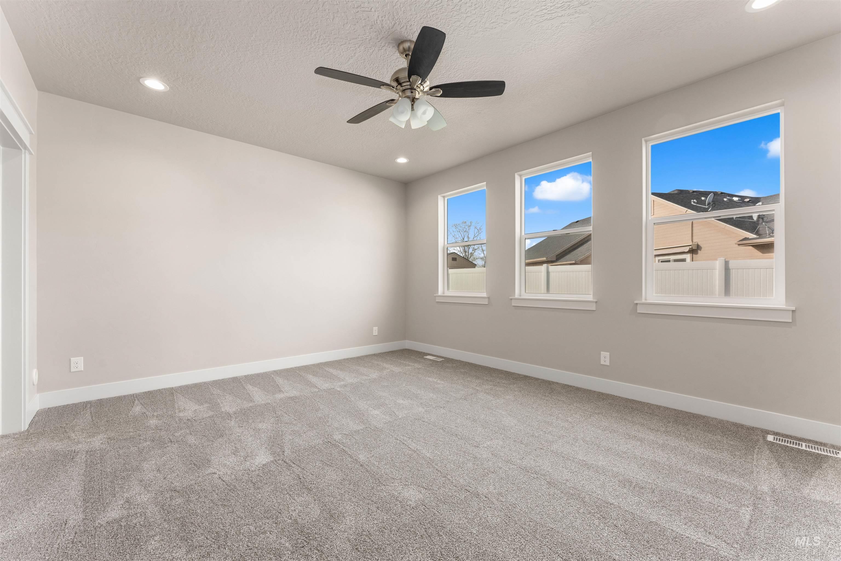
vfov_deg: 81.2
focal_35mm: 14
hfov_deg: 104.3
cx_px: 420
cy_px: 280
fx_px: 327
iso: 800
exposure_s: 1/15
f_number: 10
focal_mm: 14
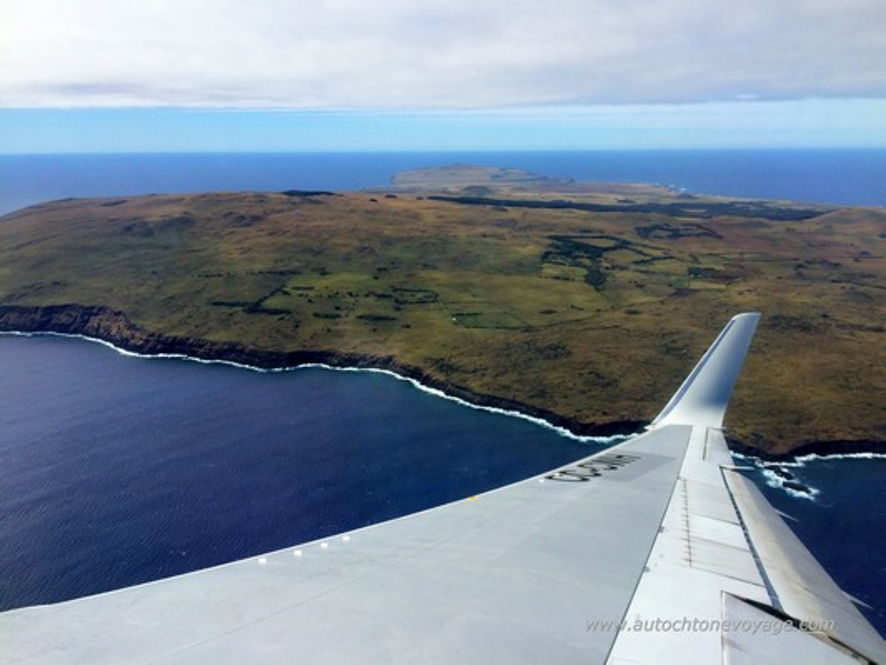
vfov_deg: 48.2
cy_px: 332
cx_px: 443
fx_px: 742
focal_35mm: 29
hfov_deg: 61.7
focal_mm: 4.15
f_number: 2.2
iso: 32
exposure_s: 1/1786
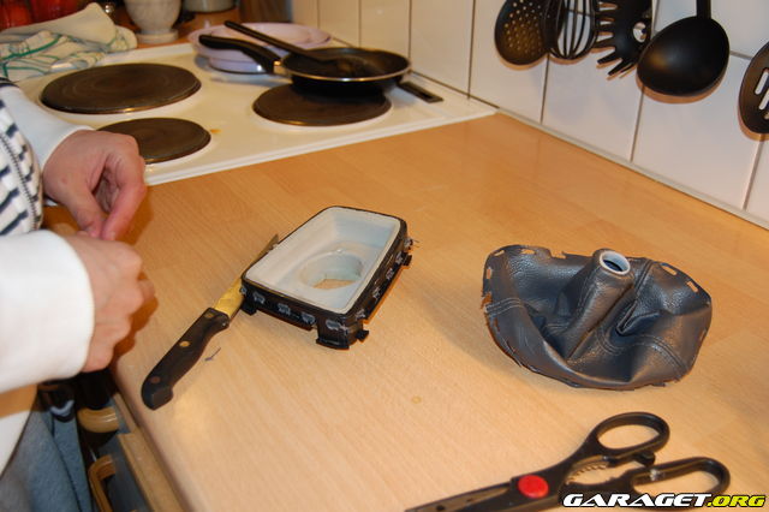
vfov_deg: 36.8
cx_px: 384
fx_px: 769
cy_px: 256
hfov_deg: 53.2
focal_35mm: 36
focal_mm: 24
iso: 400
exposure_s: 1/60
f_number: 4
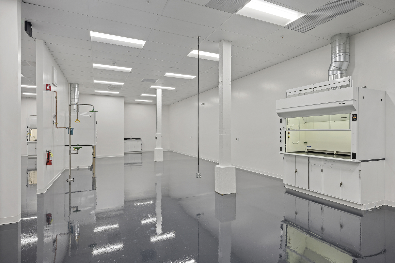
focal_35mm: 20
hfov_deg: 85.4
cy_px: 132
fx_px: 214
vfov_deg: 63.2
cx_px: 198
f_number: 8
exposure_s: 1/2
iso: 100
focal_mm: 19.5
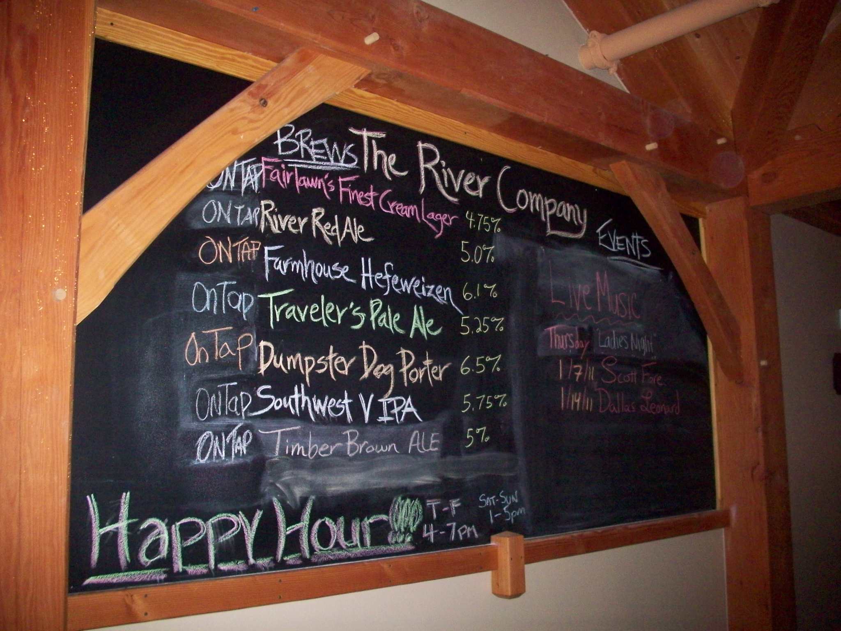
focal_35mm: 37
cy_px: 316
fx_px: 899
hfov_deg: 50.1
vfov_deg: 38.7
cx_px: 420
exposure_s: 1/45
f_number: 2.8
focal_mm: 6.2
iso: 200
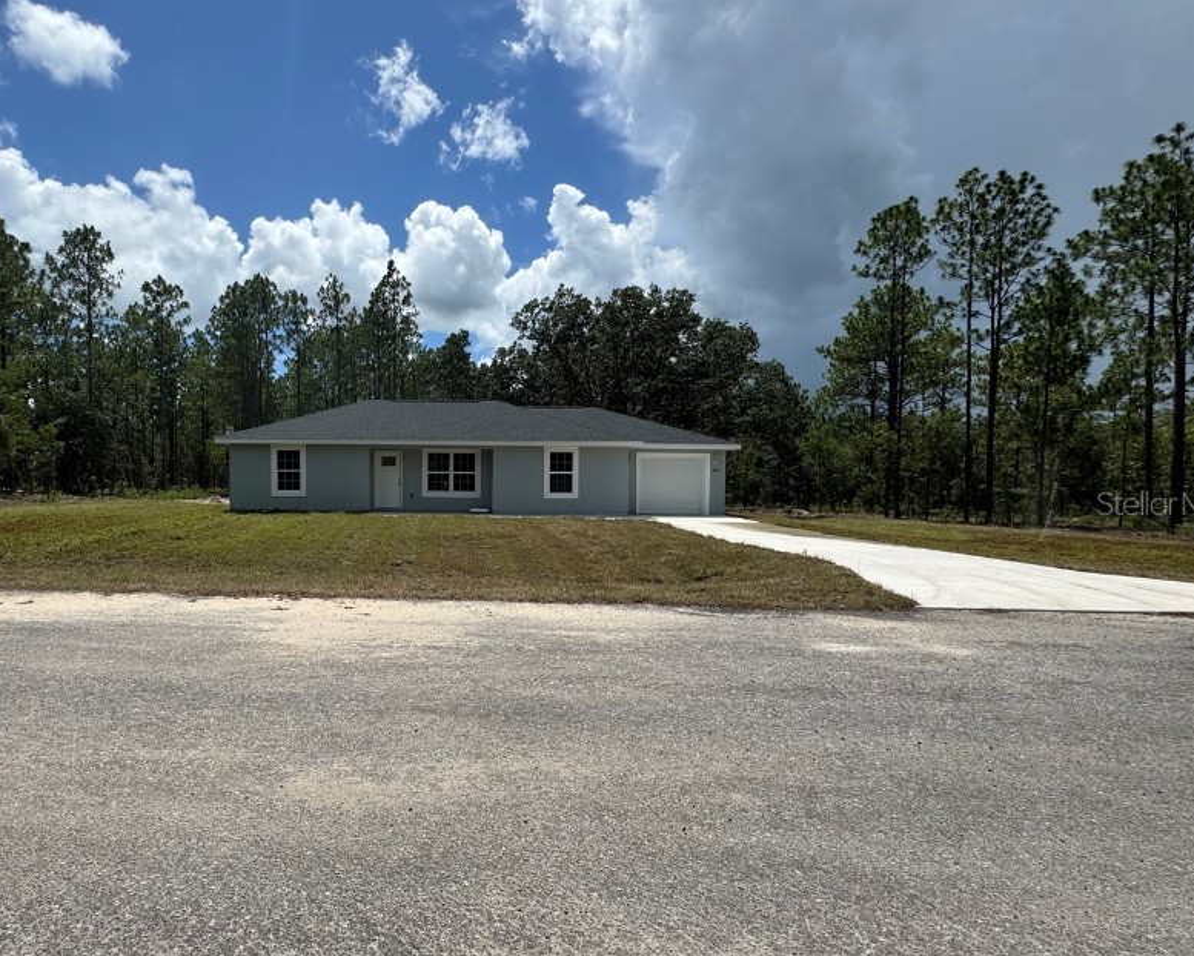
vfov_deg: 73.8
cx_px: 455
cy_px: 503
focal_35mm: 18
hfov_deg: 84.8
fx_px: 636
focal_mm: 2.22
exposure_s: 1/2584
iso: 40
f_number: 2.2
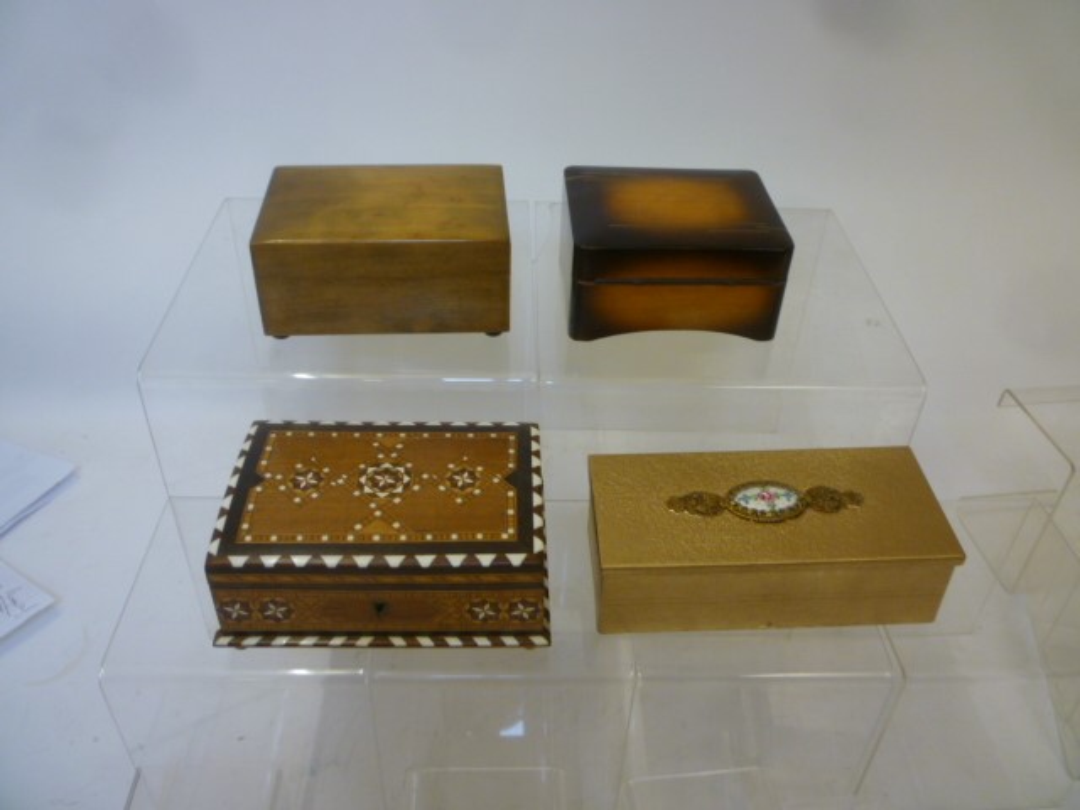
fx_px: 905
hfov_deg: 61.7
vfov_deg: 48.2
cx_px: 540
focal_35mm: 29
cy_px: 405
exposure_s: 1/30
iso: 160
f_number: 3.3
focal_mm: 5.2
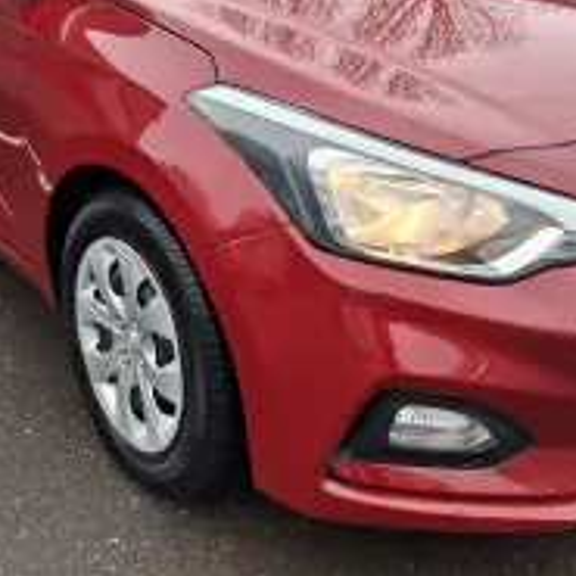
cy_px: 162
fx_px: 810
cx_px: 302
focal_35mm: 43
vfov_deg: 38.4
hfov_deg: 39.2
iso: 40
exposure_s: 1/100
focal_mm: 4.69
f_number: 1.8
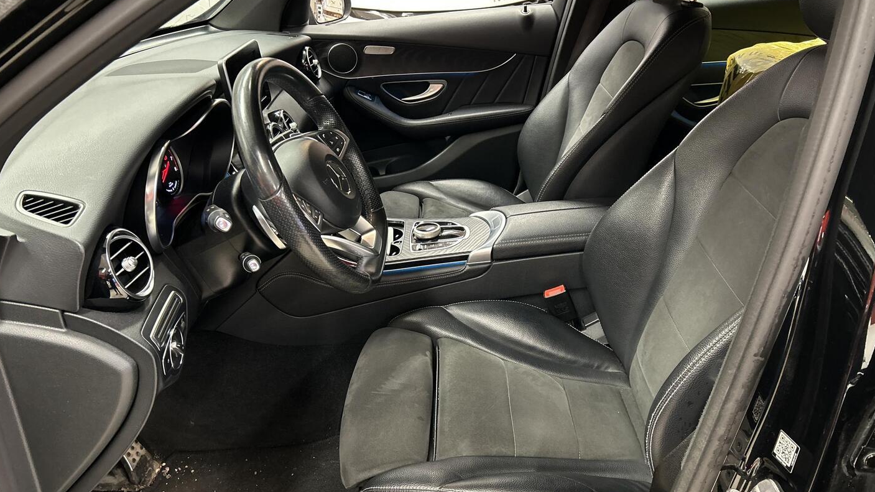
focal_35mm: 29
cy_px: 247
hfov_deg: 66.1
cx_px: 440
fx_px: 673
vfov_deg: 40.2
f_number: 1.5
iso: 400
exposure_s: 1/33
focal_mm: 5.7
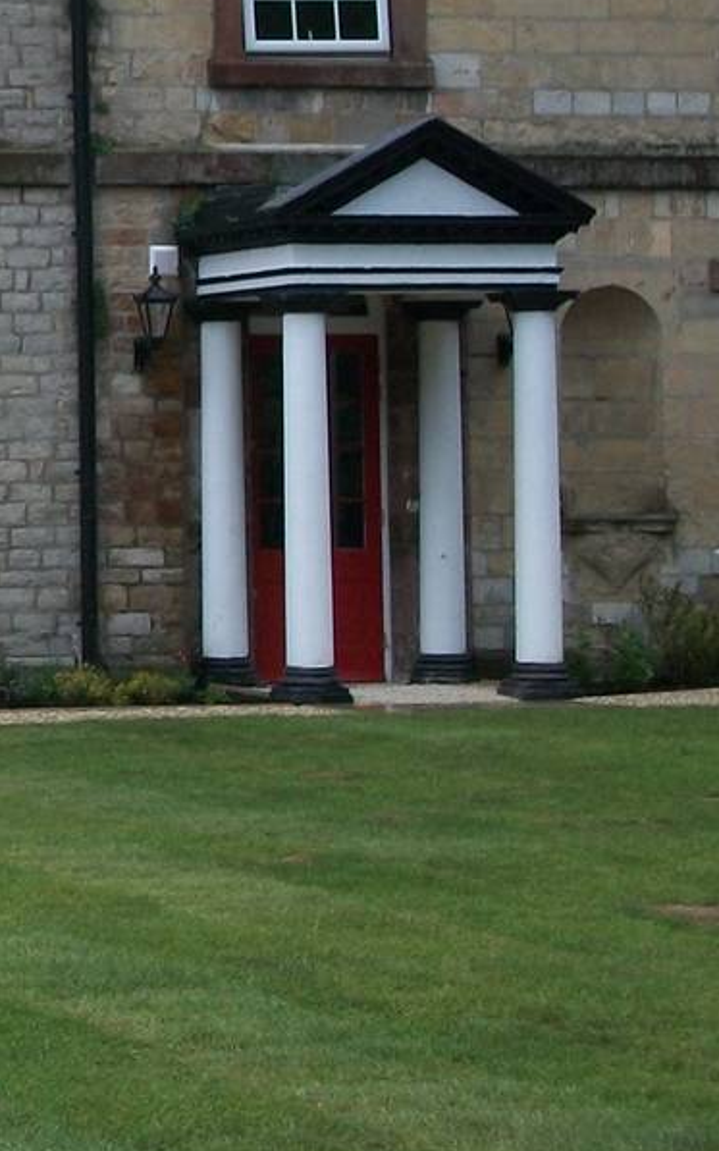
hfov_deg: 8.7
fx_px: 4453
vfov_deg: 14.6
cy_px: 108
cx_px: -715
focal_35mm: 142
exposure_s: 1/640
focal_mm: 8.8
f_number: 3.6
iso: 80
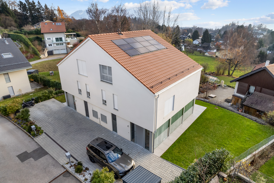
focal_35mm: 22
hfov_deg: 78.6
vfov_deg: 57.2
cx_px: 137
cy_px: 92
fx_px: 167
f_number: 2.8
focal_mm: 8.38
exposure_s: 1/25
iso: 100
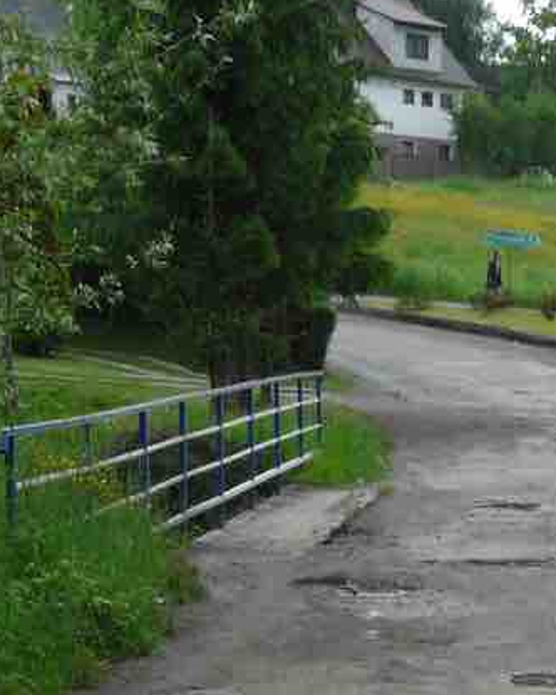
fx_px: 2509
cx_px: 608
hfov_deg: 12.4
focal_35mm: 122
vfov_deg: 14.7
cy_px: 1049
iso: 100
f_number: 4
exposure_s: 1/160
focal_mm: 6.3
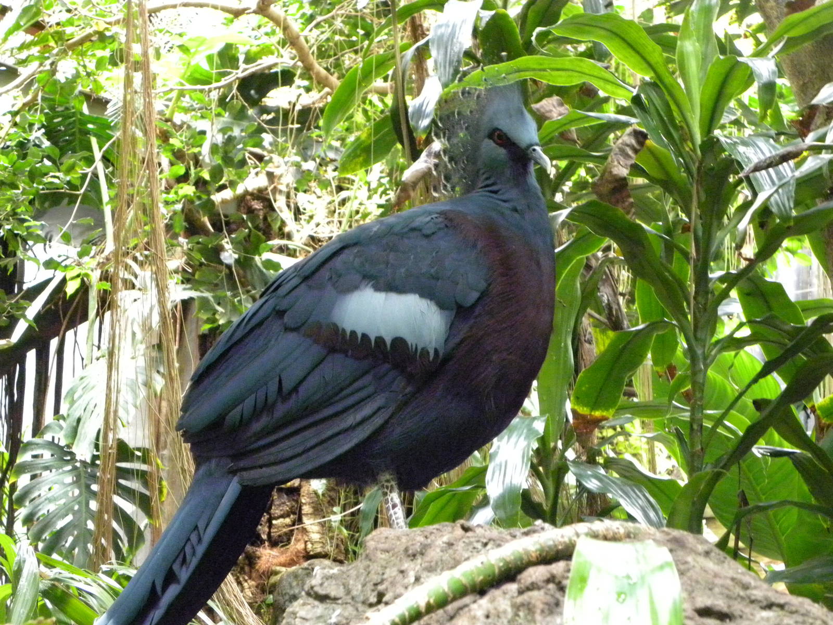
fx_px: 2045
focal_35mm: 85
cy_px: 312
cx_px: 416
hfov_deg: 23.0
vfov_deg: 17.4
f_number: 4.5
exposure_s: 1/8.1
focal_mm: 15.1
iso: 800
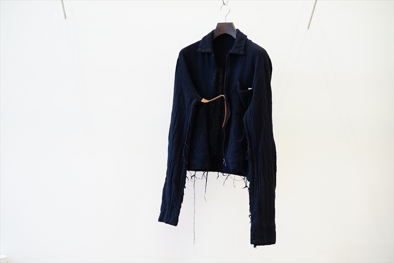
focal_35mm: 55
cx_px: 197
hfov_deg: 36.3
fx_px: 602
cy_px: 132
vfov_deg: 24.6
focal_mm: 55
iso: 1000
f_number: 4
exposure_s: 1/60
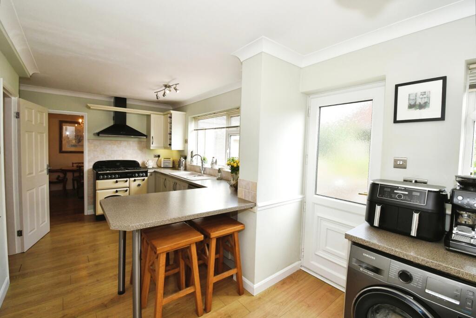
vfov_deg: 77.3
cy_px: 159
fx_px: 198
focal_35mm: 15
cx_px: 238
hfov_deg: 100.4
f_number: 7.1
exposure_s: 1/125
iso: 800
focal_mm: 10
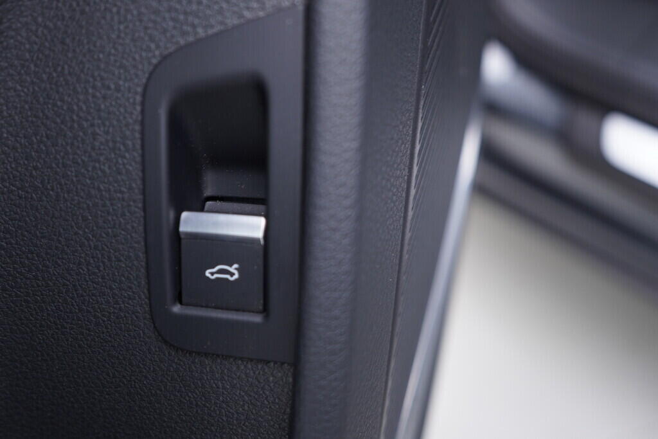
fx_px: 658
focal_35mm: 36
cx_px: 329
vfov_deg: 36.9
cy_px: 220
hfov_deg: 53.1
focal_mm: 24
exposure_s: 1/40
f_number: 2.8
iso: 320
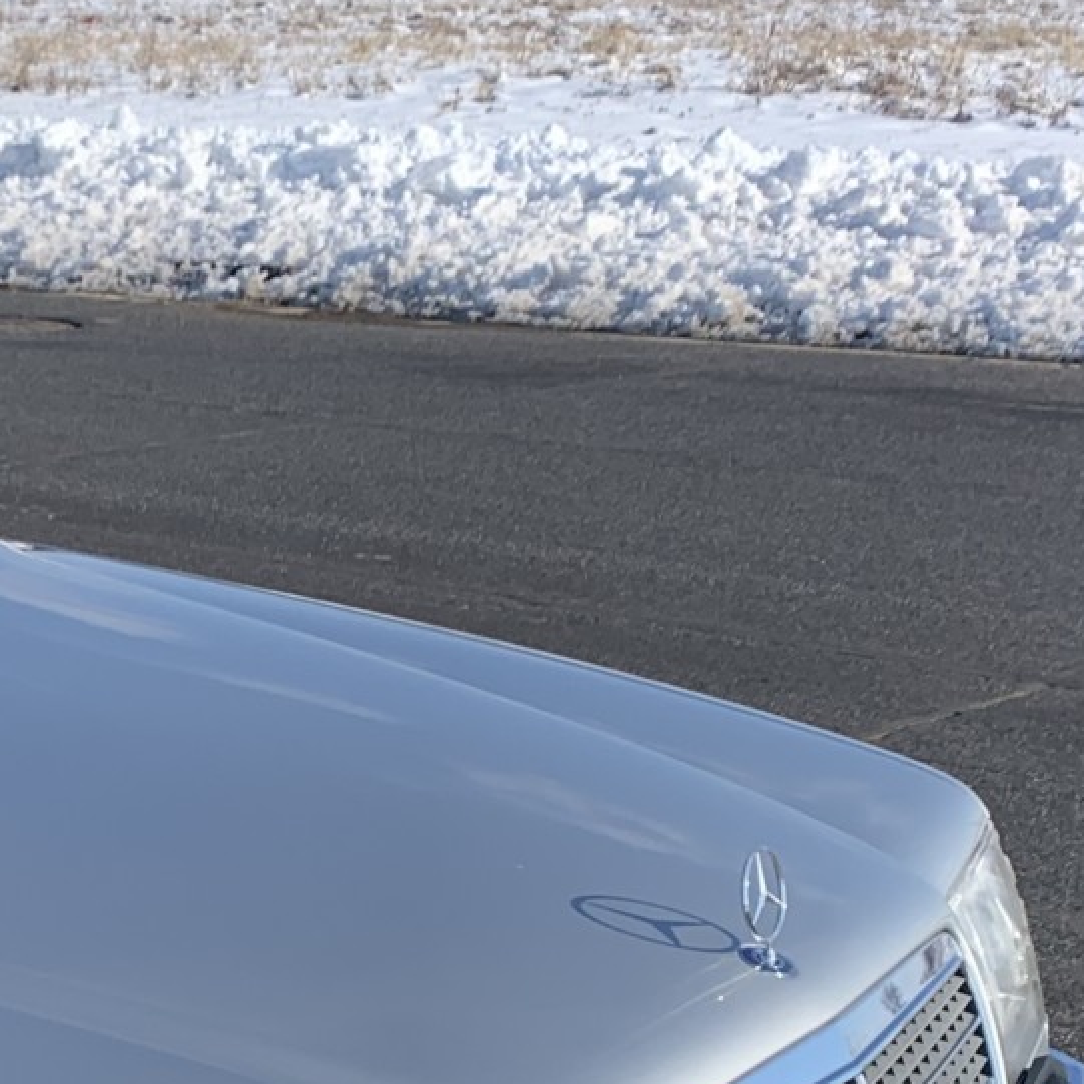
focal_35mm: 87
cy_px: 948
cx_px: -337
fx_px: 3082
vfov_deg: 19.6
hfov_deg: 18.5
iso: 25
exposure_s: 1/2915
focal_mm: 4.25
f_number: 1.8
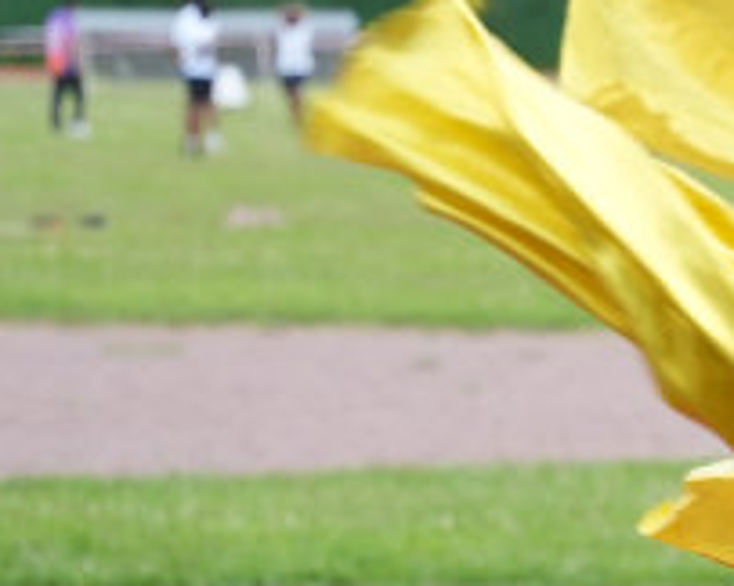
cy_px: 295
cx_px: 1468
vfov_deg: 4.9
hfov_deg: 6.0
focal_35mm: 312
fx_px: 6782
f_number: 2.8
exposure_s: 1/320
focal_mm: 66.1
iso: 250
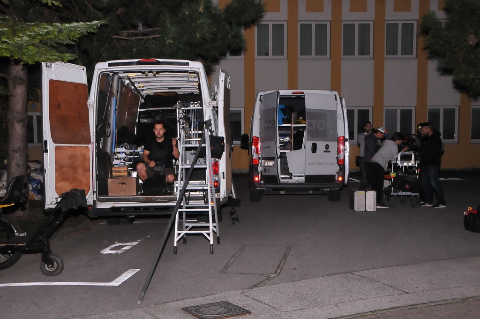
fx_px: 639
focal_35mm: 48
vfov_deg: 28.0
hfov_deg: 41.2
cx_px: 240
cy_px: 160
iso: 1250
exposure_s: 1/60
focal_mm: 32
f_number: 8
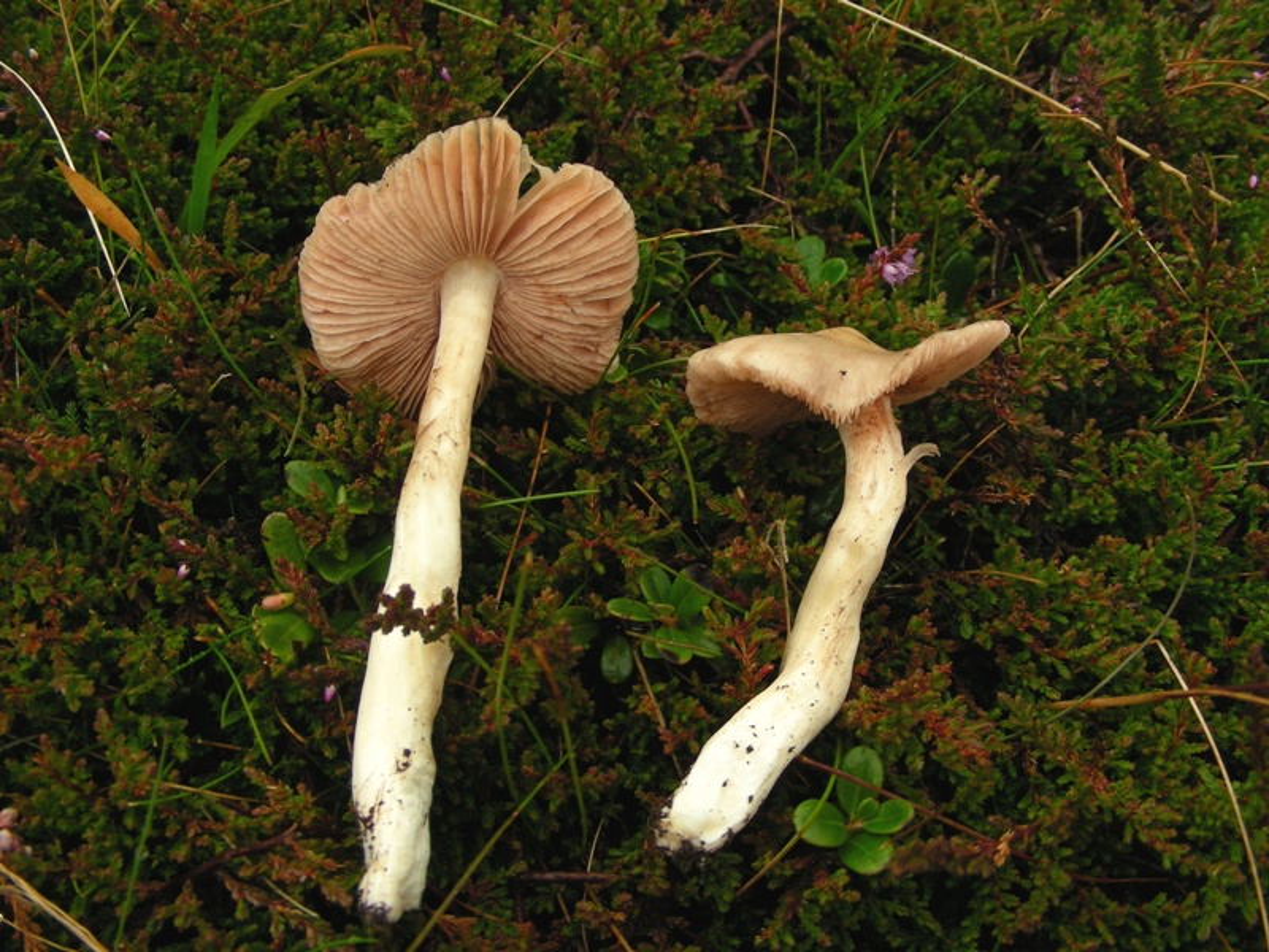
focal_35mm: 38
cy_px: 476
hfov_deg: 49.0
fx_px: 1393
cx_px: 634
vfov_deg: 37.7
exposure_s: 1/55.5
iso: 50
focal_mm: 6.3
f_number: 3.5
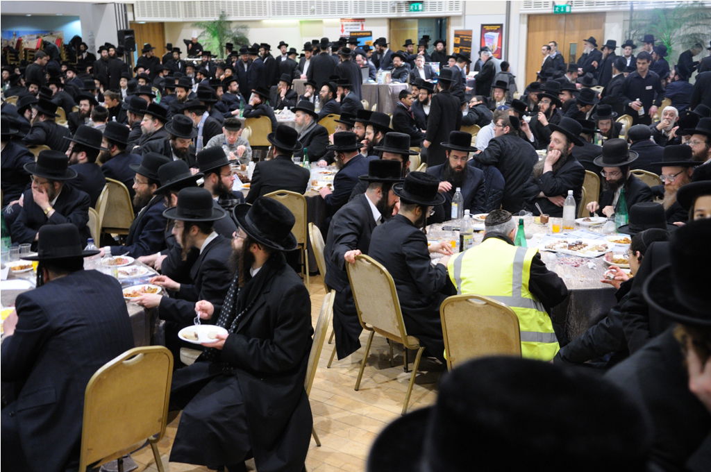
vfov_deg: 34.1
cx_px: 356
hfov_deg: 49.6
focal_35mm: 39
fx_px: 769
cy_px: 236
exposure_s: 1/60
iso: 640
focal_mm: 26
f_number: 2.8
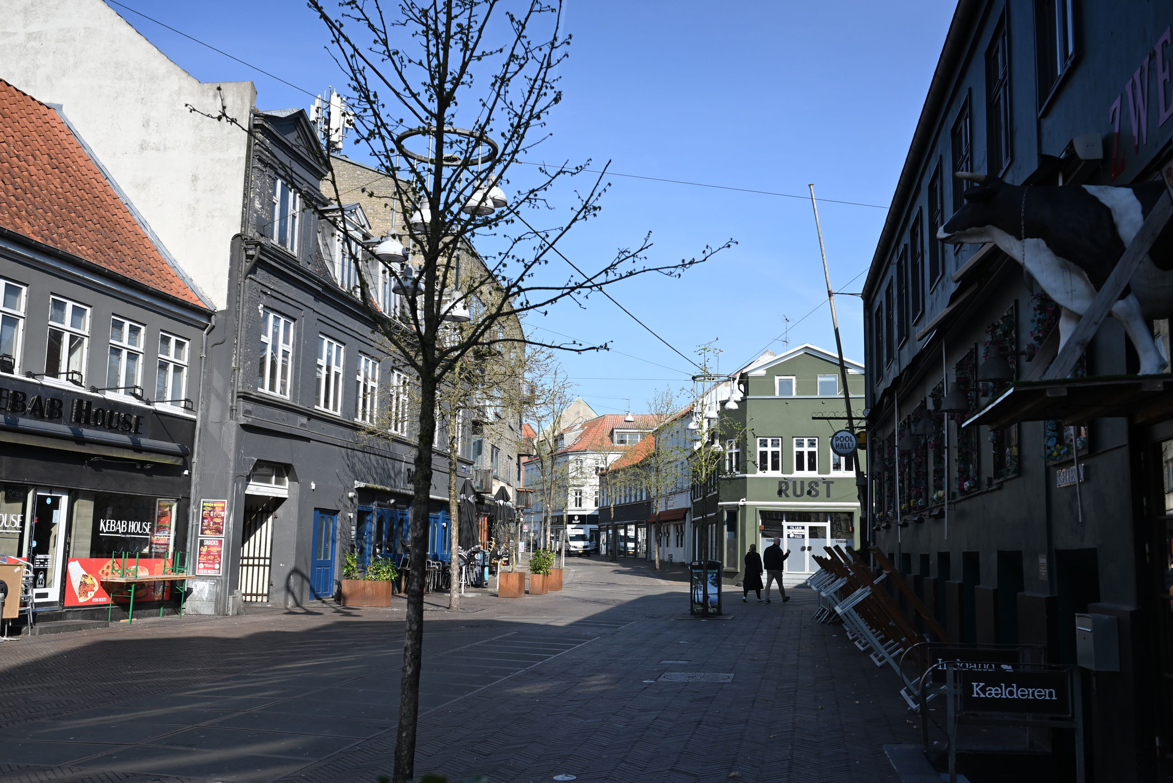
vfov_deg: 37.9
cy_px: 392
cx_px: 586
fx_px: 1140
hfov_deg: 54.4
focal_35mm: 35
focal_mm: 35
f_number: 4.5
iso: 800
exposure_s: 1/8000
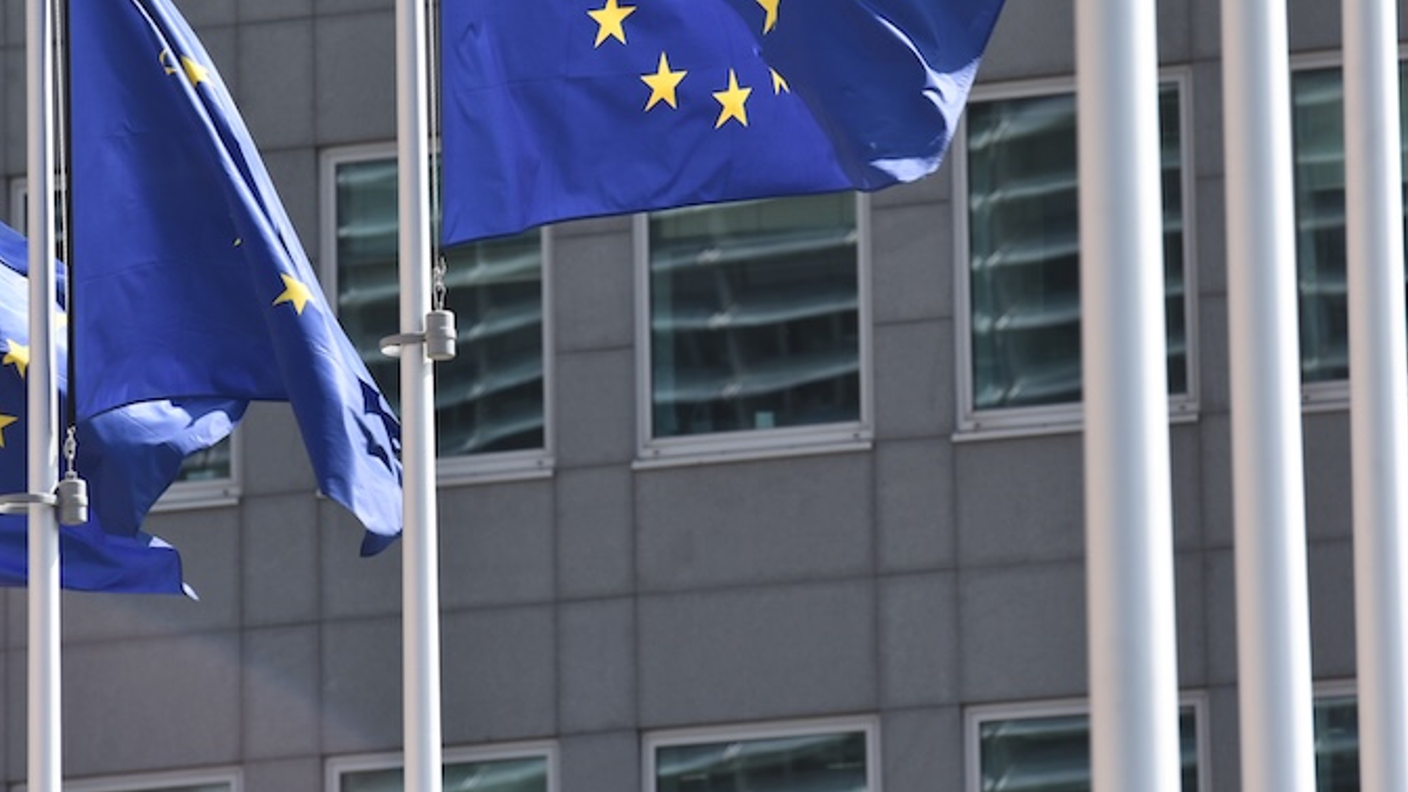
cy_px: 98
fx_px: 13963
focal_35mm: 374
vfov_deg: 3.2
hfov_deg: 5.8
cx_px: 708
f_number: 5.6
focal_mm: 200
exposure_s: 1/320
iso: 200
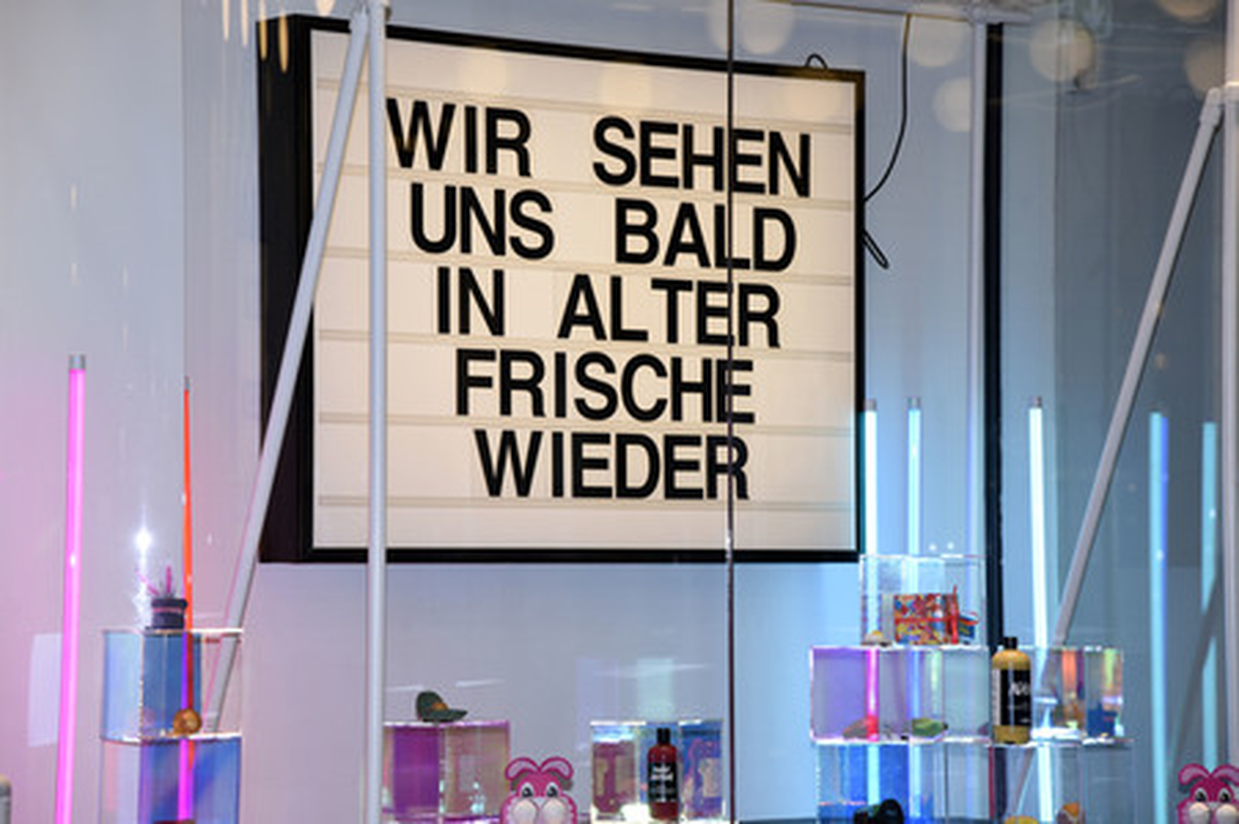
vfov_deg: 12.2
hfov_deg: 18.3
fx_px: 3852
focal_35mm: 112
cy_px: 412
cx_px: 620
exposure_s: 1/100
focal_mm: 112
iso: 500
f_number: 6.3
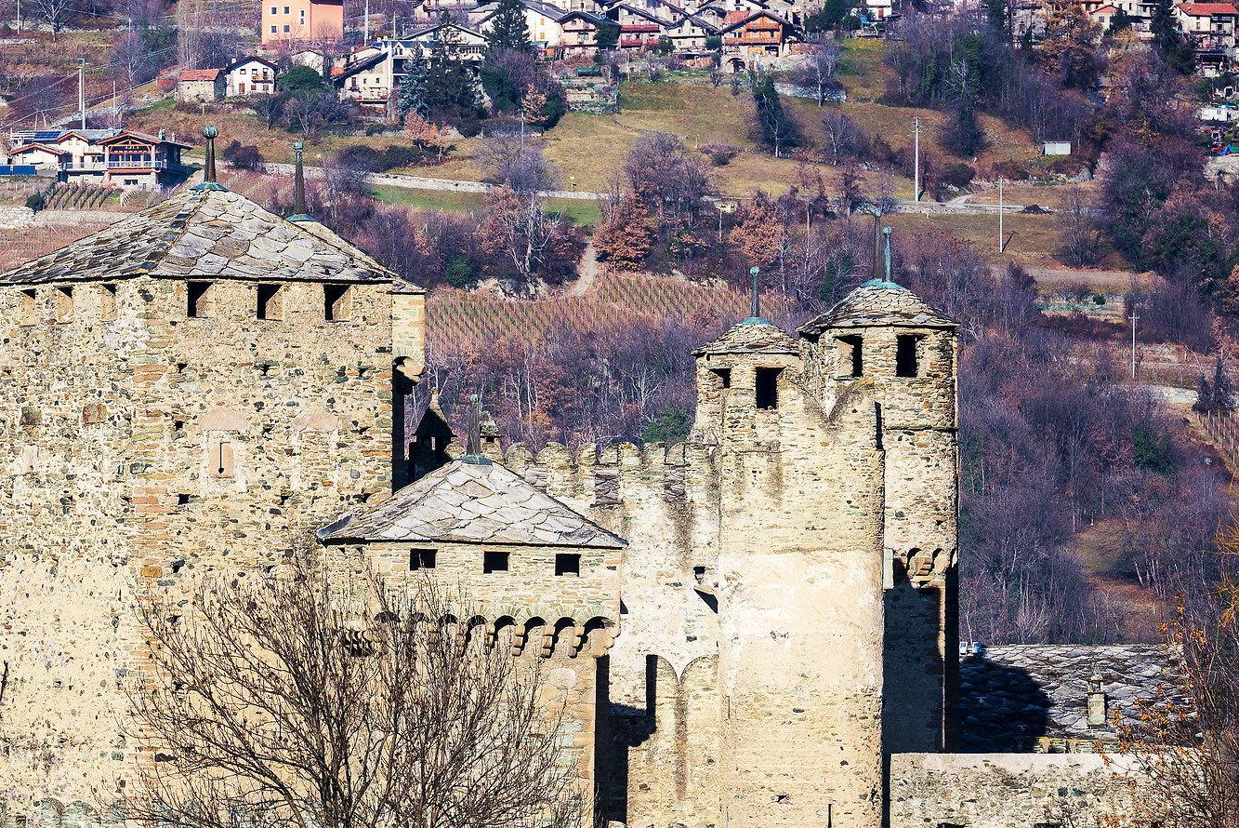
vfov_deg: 4.9
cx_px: 131
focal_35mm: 279
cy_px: 559
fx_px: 9606
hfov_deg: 7.4
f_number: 8
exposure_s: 1/400
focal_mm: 155
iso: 100
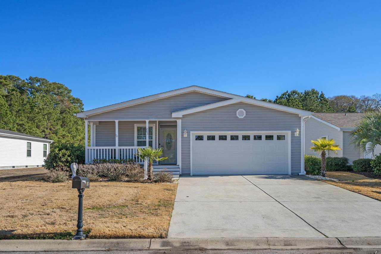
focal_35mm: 30
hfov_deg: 61.9
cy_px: 127
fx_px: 318
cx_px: 190
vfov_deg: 43.6
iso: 320
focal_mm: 30
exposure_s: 1/1000
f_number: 8
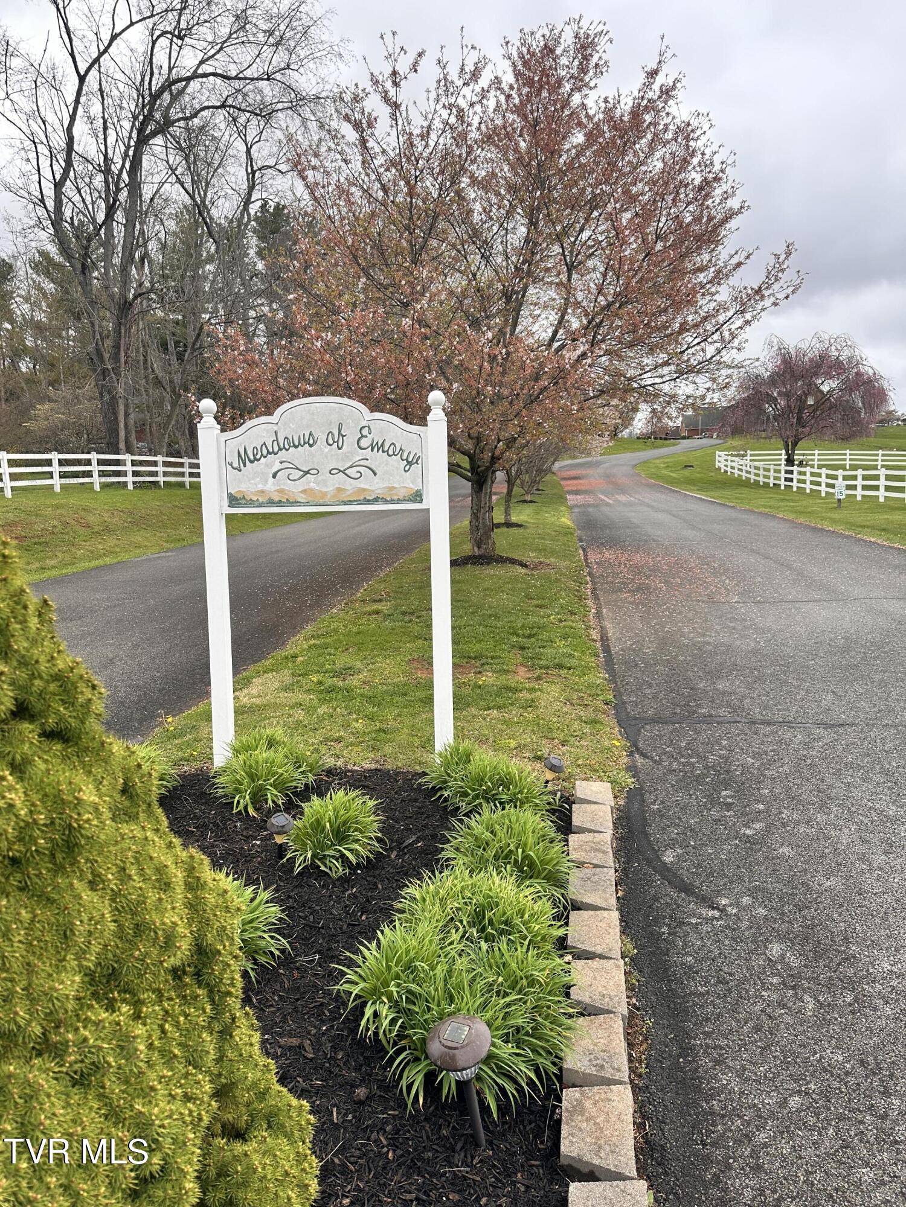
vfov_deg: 71.6
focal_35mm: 24
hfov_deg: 56.8
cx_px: 453
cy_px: 604
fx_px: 838
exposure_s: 1/1119
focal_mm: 6.86
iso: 80
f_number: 1.78
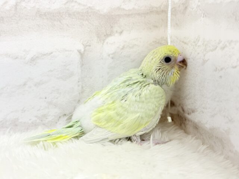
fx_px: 359
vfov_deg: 28.0
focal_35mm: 52
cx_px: 120
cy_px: 90
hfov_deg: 36.8
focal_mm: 5.96
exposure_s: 1/100
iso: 100
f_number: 1.6
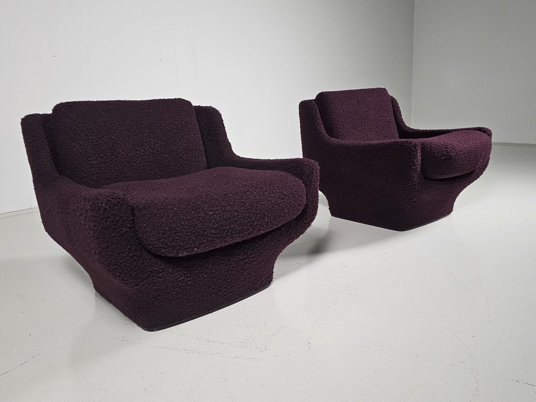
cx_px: 268
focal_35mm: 23
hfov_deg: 73.9
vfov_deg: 58.9
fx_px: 356
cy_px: 201
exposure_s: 1/143
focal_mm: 6.3
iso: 500
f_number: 1.7
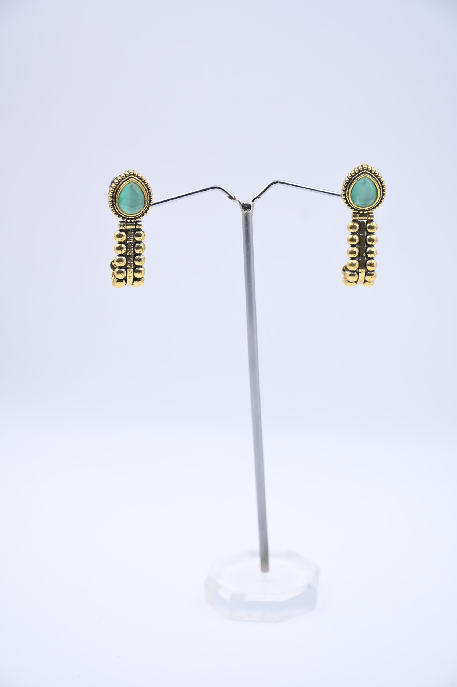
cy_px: 344
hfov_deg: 19.4
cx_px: 228
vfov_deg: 28.9
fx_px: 1335
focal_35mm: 70
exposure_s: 1/200
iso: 320
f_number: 5.6
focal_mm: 70
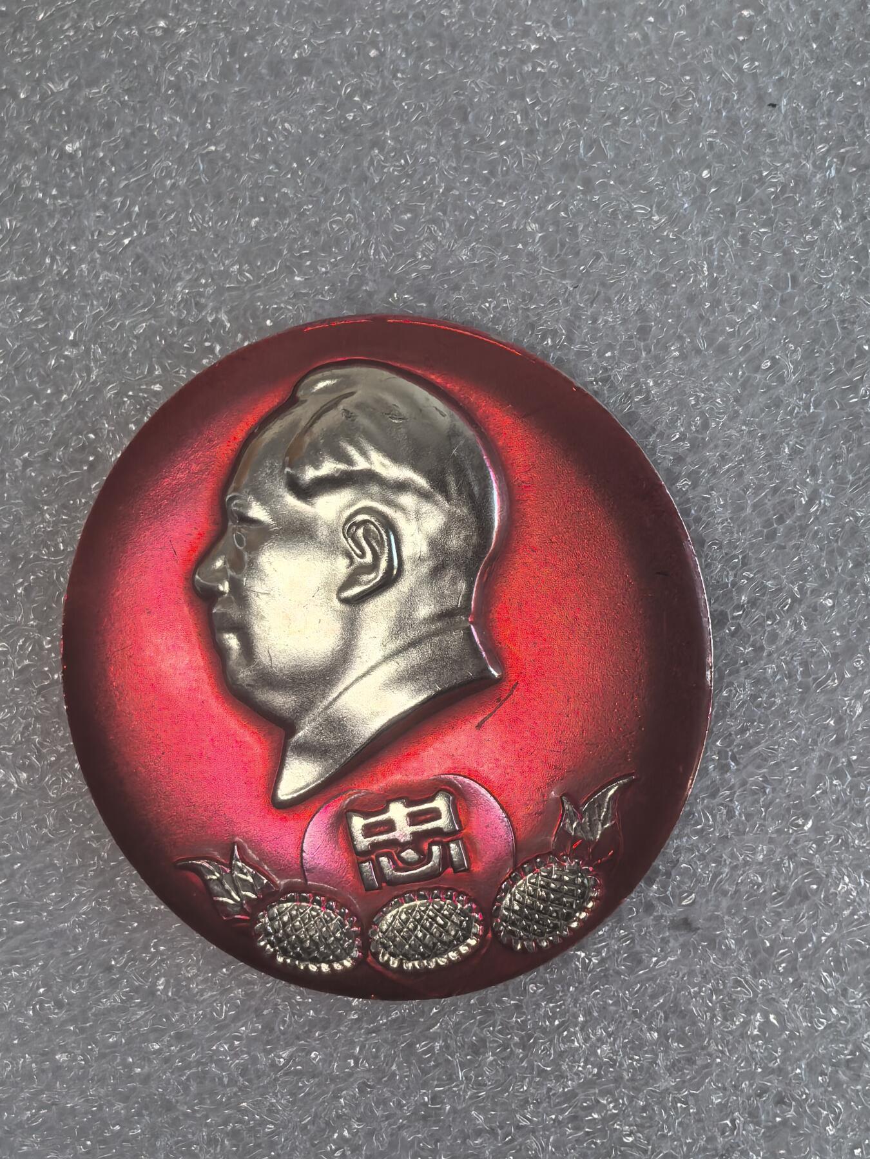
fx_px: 2949
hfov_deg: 16.8
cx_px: 435
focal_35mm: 88
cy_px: 580
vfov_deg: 22.3
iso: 125
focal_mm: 5.75
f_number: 2
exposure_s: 1/120
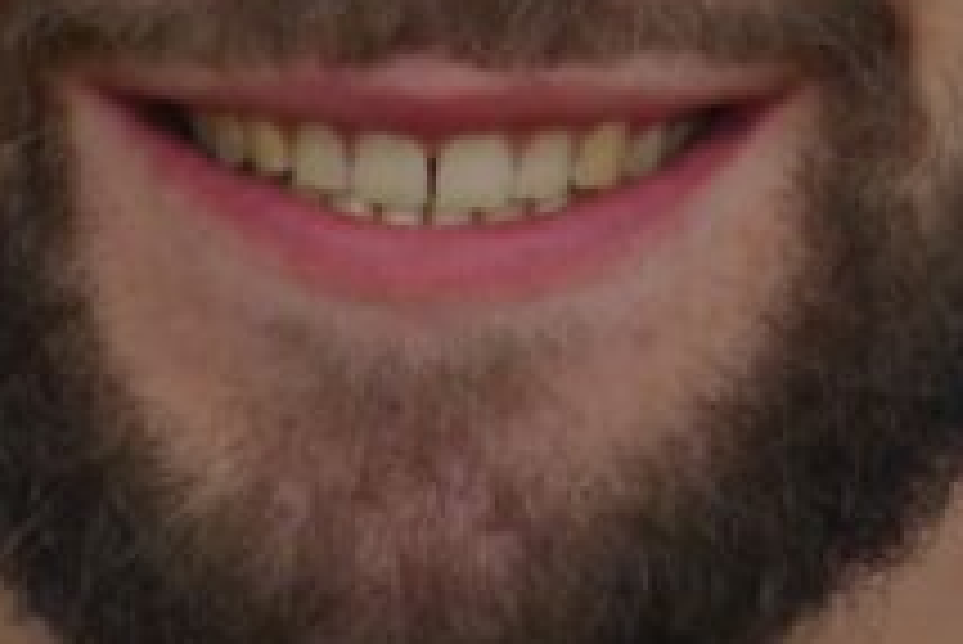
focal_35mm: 507
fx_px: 13571
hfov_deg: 4.1
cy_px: -131
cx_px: 351
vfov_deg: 2.7
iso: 100
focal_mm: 18.2
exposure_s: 1/80
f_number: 5.3
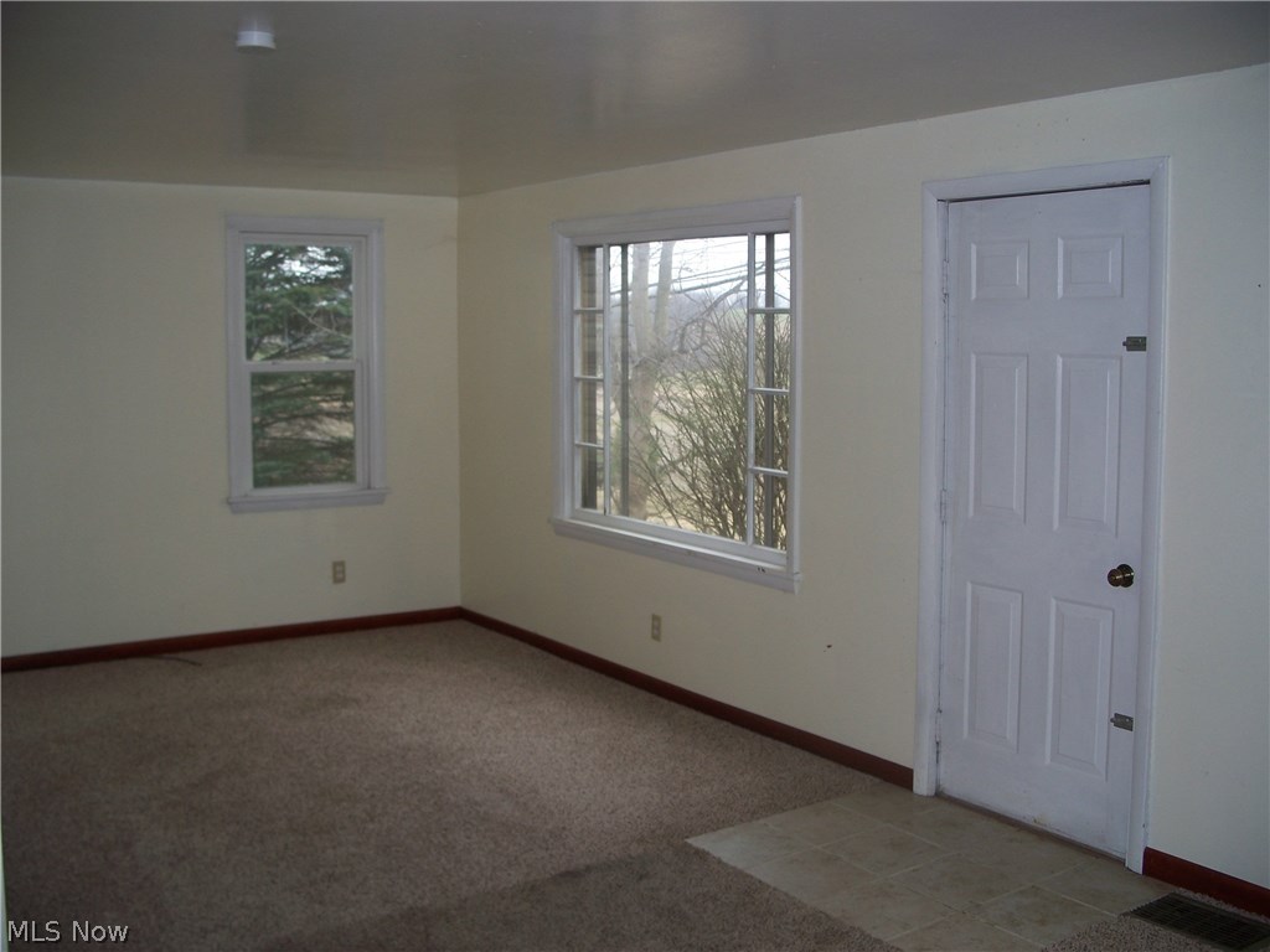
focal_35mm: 37
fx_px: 1357
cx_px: 635
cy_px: 476
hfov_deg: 50.1
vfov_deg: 38.7
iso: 80
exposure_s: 1/60
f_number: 2.8
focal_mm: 7.8
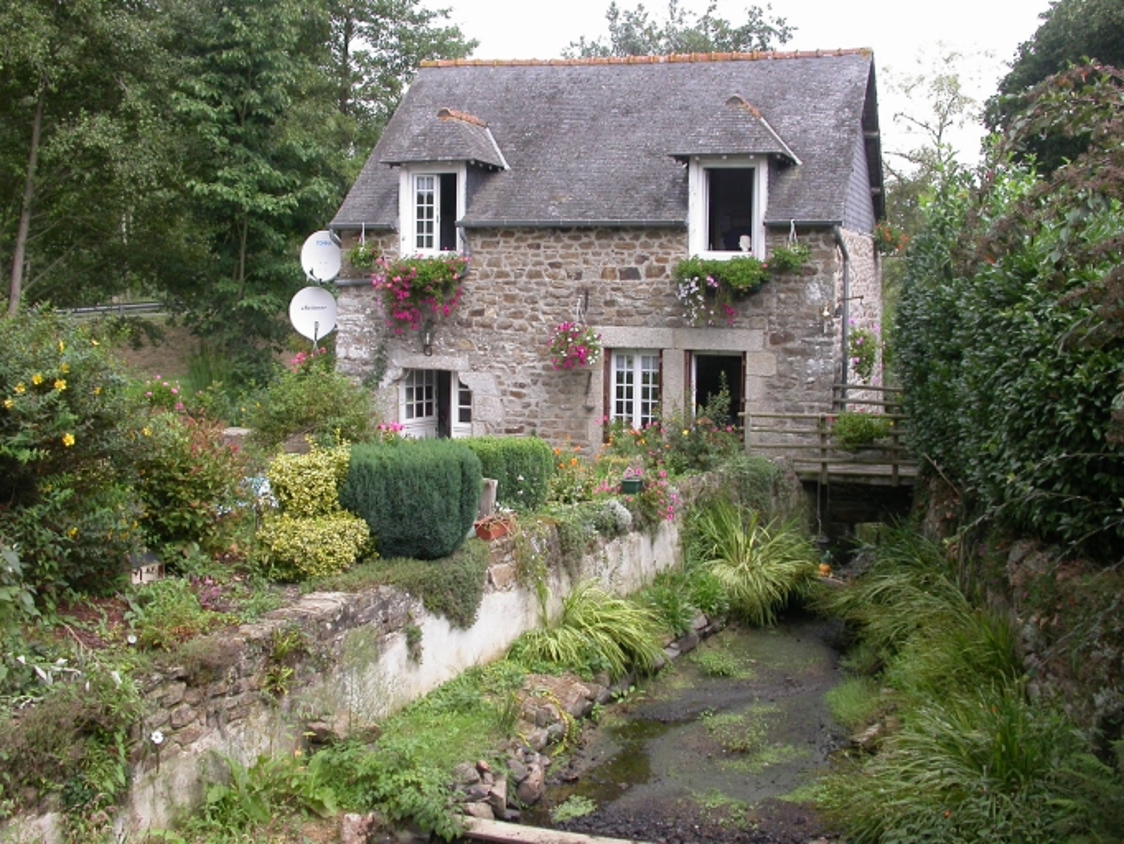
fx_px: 1234
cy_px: 422
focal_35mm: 38
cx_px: 562
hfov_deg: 49.0
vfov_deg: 37.7
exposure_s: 1/109
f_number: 3.7
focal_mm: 7.85
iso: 100
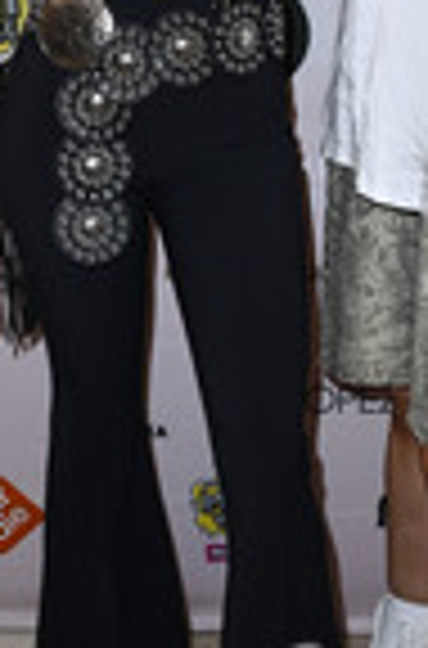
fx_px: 1401
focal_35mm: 78
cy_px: 76
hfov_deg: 17.4
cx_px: 248
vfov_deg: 25.3
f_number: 5.6
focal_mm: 28
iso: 640
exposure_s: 1/200
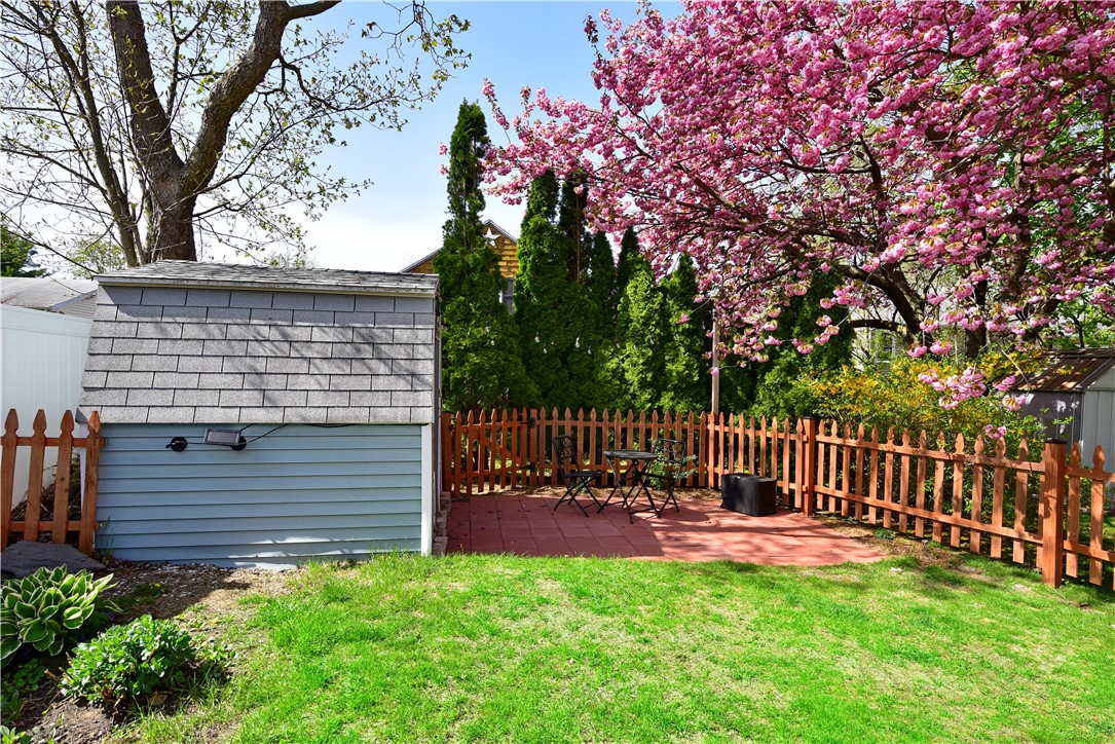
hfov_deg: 86.9
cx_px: 558
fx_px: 589
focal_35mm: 19
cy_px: 372
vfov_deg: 64.6
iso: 400
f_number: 9
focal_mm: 19
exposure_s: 1/320
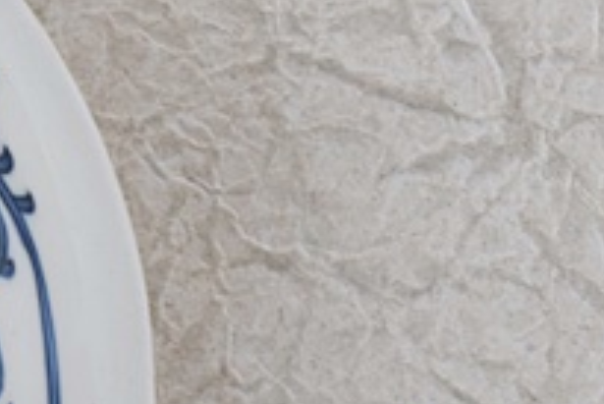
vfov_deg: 4.3
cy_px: 426
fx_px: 5405
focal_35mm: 322
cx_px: -551
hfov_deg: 6.2
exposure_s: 1/13
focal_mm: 55
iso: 400
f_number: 5.6
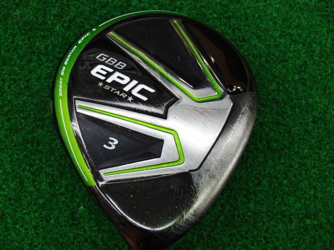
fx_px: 357
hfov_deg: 50.1
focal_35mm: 37
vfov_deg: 38.7
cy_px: 125
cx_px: 167
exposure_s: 1/80
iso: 320
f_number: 3.6
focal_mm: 6.42
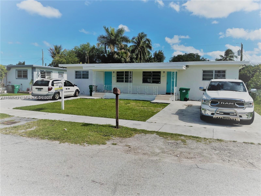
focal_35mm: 26
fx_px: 196
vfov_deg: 53.1
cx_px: 130
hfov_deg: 67.3
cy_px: 98
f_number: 1.6
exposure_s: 1/4831
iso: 32
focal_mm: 4.2
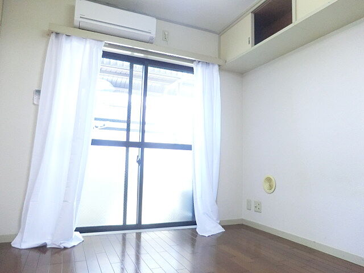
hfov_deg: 71.6
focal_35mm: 24
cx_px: 182
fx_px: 252
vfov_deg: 56.8
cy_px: 136
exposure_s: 1/60
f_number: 3.2
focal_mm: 4.3
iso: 640
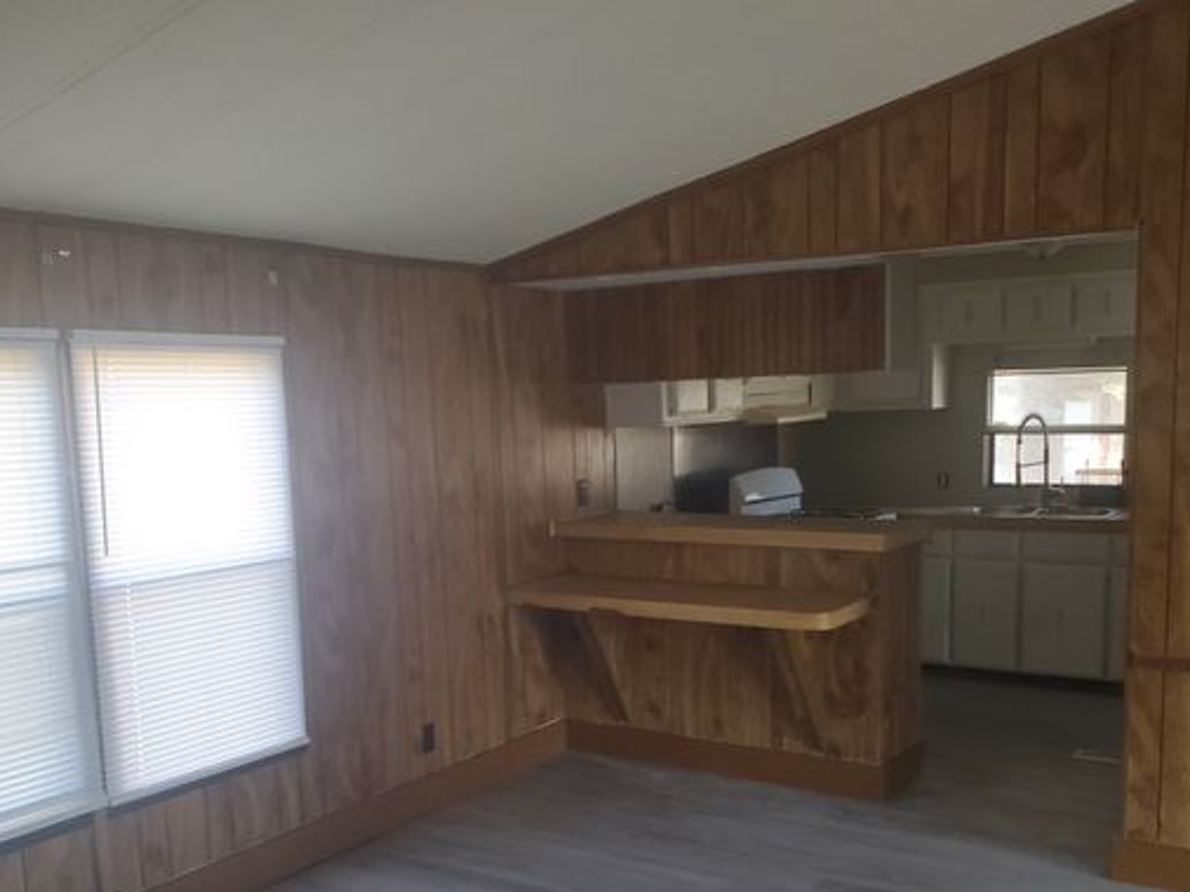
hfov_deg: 51.4
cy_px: 599
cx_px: 574
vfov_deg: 39.1
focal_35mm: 36
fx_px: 1237
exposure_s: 1/40
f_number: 2.4
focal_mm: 4.3
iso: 100
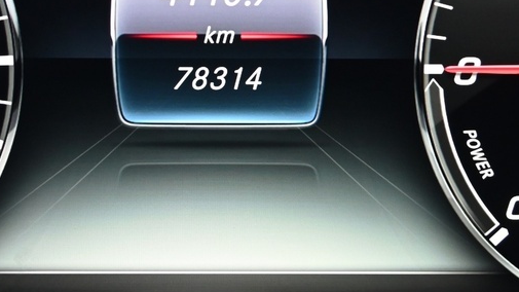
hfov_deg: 11.6
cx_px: 231
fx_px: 2546
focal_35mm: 185
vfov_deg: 6.6
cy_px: 98
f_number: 4
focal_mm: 55
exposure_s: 1/100
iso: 2000
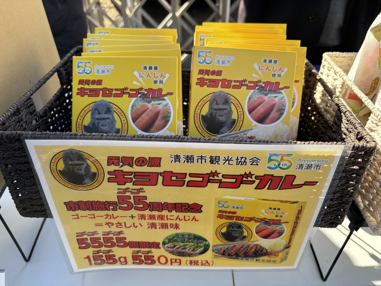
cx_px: 190
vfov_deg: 53.1
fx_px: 286
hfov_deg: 67.3
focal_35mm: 26
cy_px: 143
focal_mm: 5.96
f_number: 1.6
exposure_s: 1/568
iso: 50
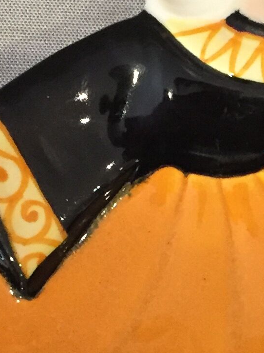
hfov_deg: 11.2
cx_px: 294
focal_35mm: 131
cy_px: 343
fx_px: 1332
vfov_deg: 14.8
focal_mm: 4.15
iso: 250
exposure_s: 1/17
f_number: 2.2
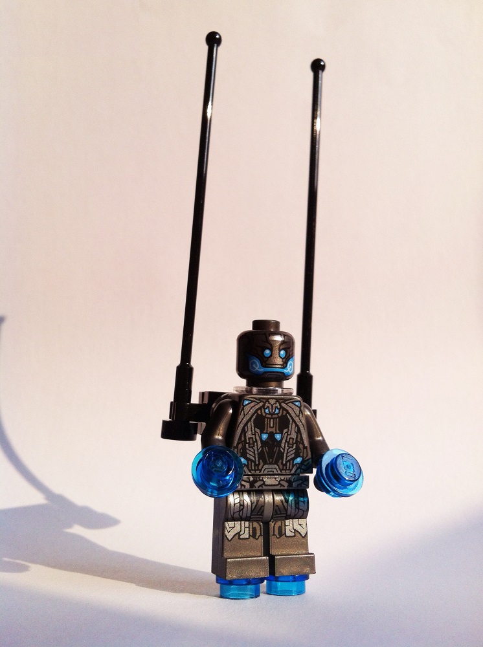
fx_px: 653
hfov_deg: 40.6
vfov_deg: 52.7
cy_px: 324
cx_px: 242
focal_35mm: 35
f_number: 2.8
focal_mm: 3.85
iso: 80
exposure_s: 1/559
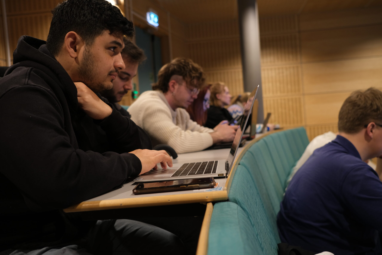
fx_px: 371
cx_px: 191
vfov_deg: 37.9
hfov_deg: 54.4
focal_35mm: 35
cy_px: 128
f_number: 2.8
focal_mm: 23
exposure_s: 1/30
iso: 500
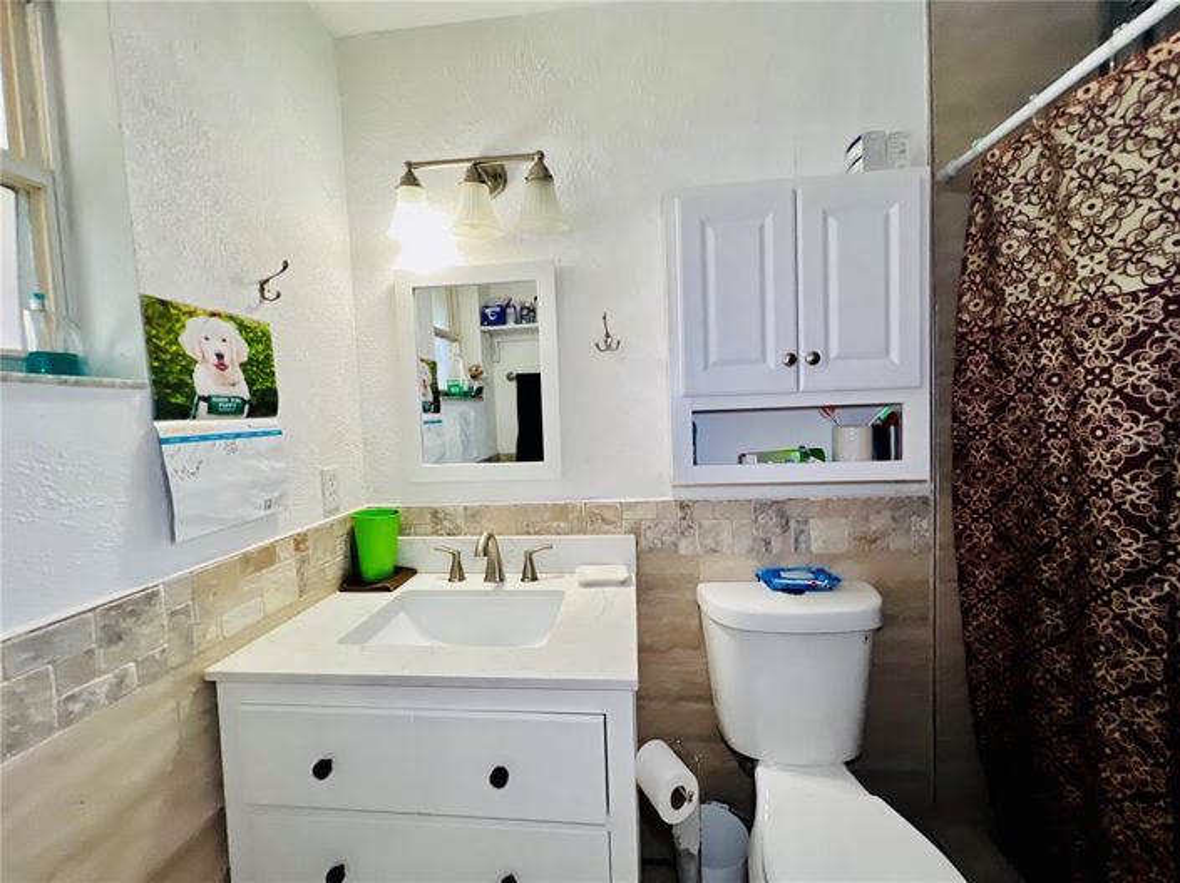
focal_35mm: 13
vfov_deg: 89.9
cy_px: 442
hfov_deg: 106.2
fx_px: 443
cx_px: 590
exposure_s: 1/120
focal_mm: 1.57
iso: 160
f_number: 1.8
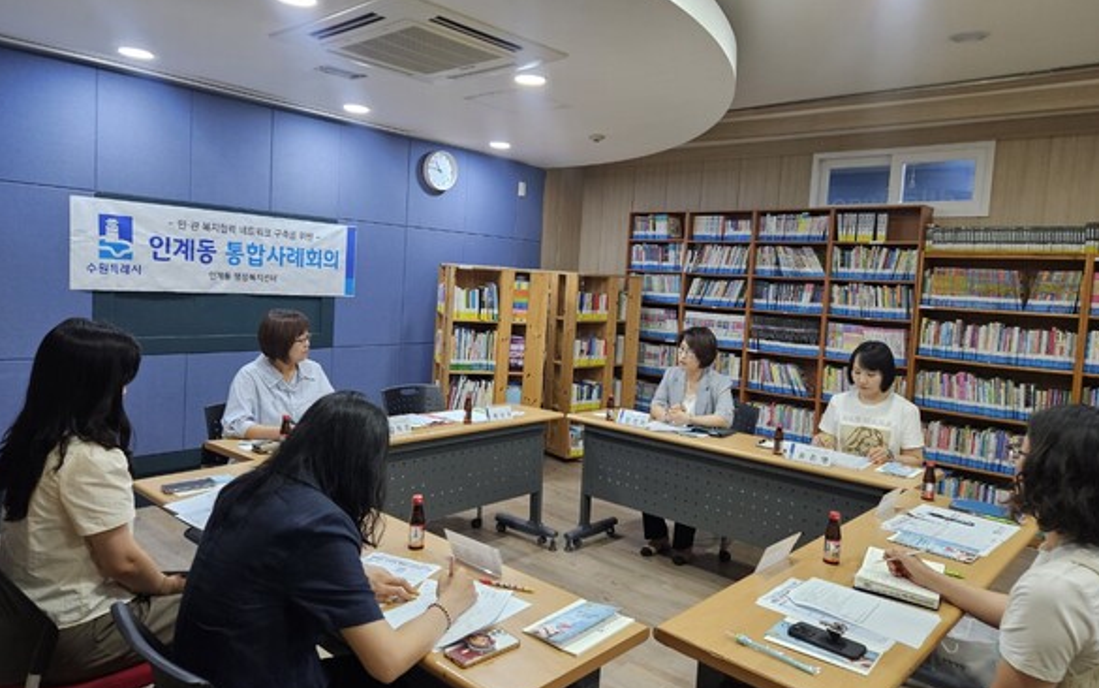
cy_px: 323
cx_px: 547
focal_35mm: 25
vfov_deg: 49.3
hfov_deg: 72.5
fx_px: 749
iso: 320
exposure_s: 1/120
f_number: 1.8
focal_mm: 5.4
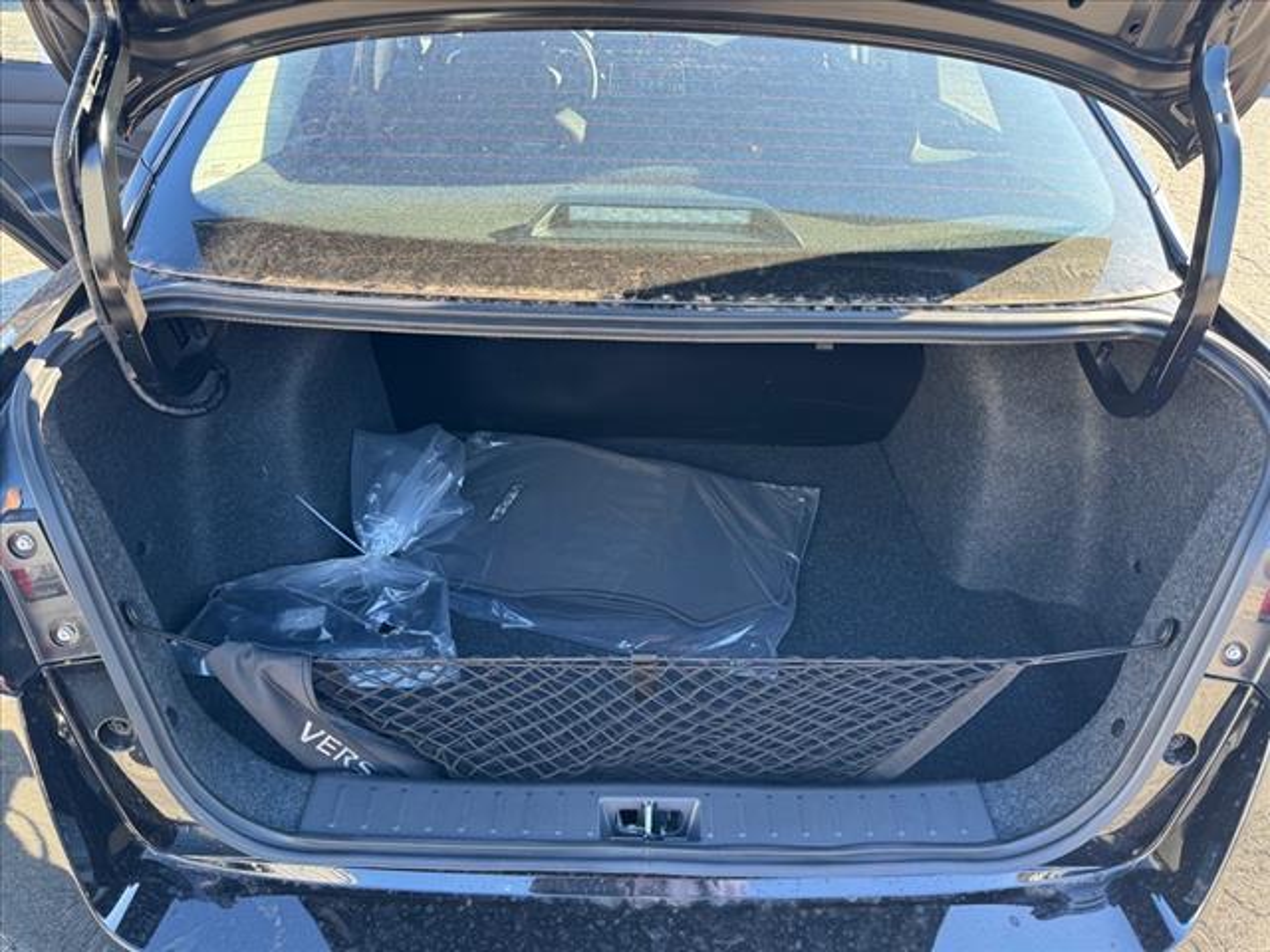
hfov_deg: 71.6
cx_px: 635
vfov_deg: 56.8
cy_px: 476
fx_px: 881
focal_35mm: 24
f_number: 1.78
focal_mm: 6.76
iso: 100
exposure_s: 1/145
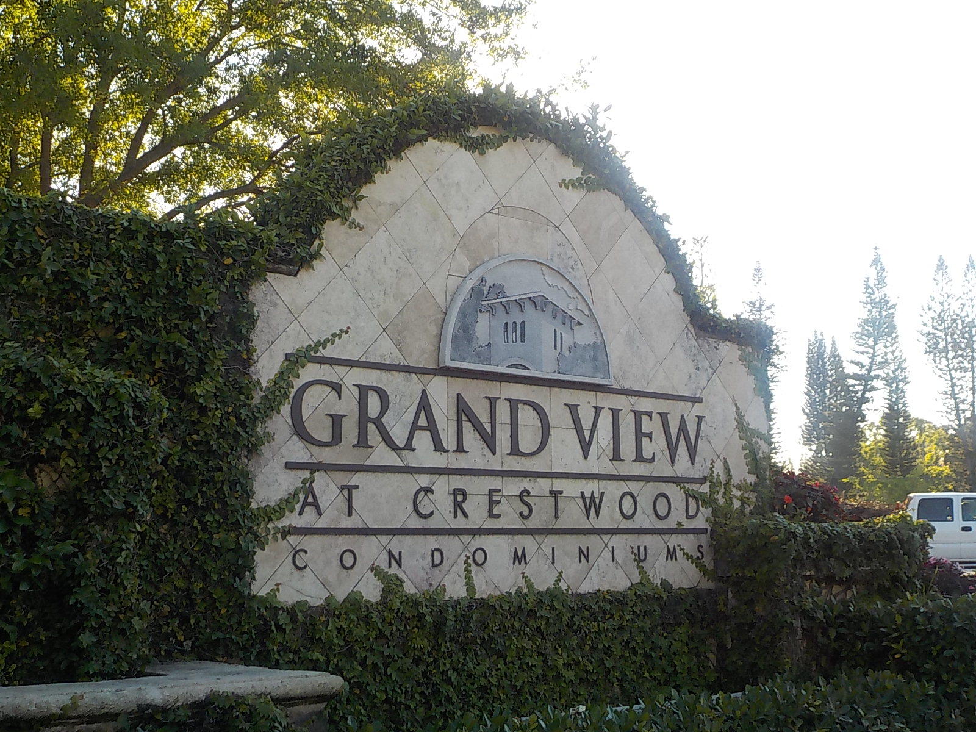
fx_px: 1325
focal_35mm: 47
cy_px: 366
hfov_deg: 40.4
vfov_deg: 30.9
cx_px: 488
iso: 125
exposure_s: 1/200
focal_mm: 6.4
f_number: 4.2
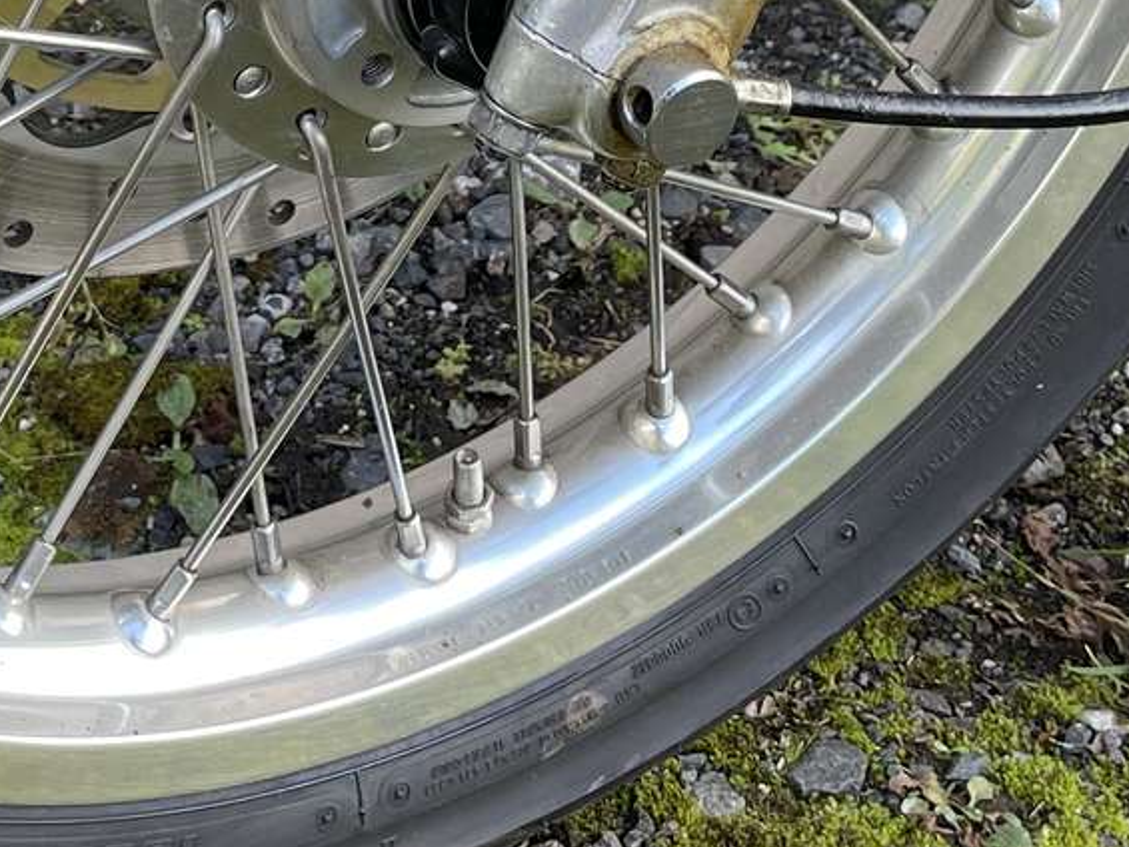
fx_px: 3001
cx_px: 346
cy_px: -404
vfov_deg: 15.0
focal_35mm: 92
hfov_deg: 21.2
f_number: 1.6
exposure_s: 1/121
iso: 40
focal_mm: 4.2
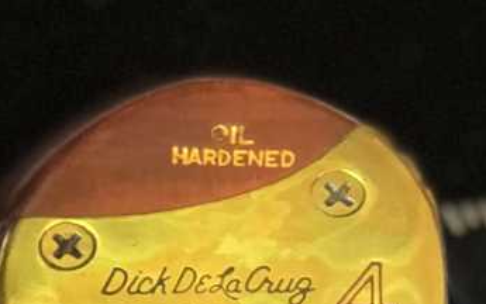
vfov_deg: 4.4
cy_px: 319
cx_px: -356
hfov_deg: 6.9
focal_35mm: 298
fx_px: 3949
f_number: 2.4
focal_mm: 6
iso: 100
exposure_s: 1/33
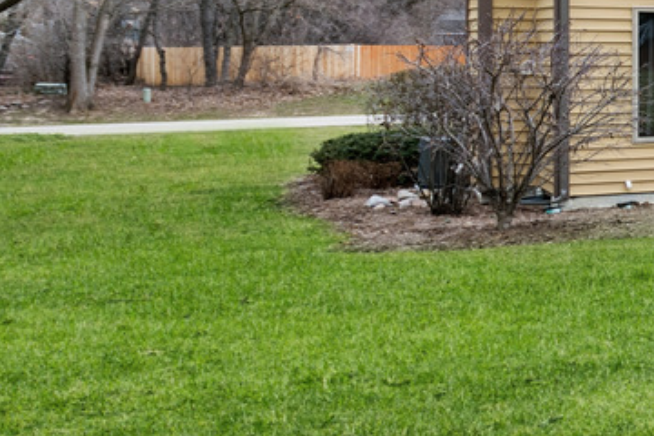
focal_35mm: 72
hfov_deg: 16.4
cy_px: 69
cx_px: 1466
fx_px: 1308
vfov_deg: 18.7
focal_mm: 16
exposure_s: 1/100
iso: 200
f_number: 8
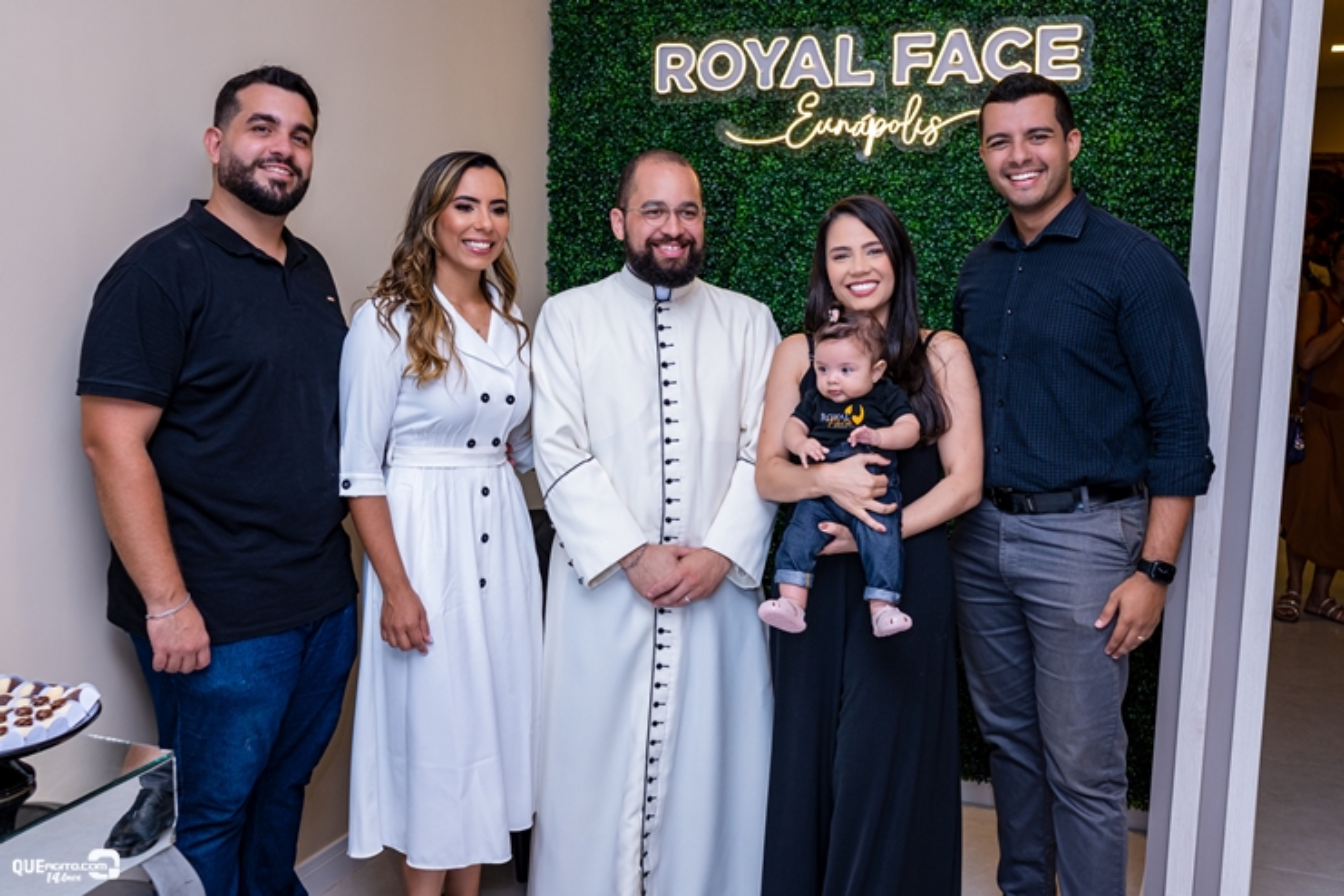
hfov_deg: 53.1
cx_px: 672
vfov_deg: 36.9
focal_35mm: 36
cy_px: 448
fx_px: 1344
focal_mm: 24
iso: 400
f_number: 3.2
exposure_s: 1/200
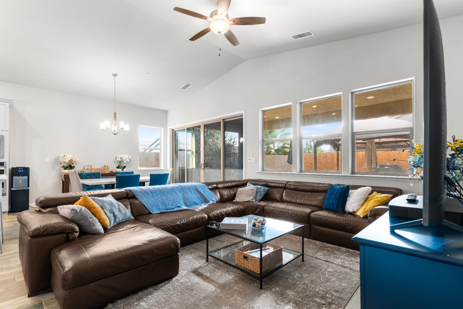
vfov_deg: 70.4
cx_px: 232
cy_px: 154
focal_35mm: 17
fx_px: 219
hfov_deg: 93.3
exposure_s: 1/13
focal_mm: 17
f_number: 5
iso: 400
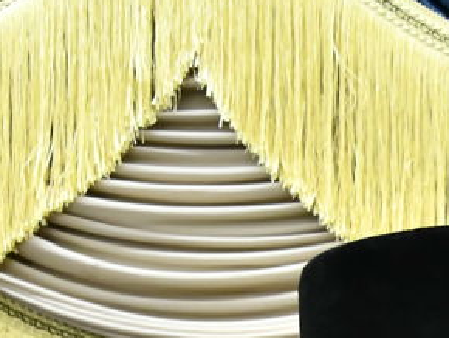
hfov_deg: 8.0
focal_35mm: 241
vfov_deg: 6.0
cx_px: 681
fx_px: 3129
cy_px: 654
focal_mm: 52
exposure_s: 1/160
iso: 3200
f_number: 5.6
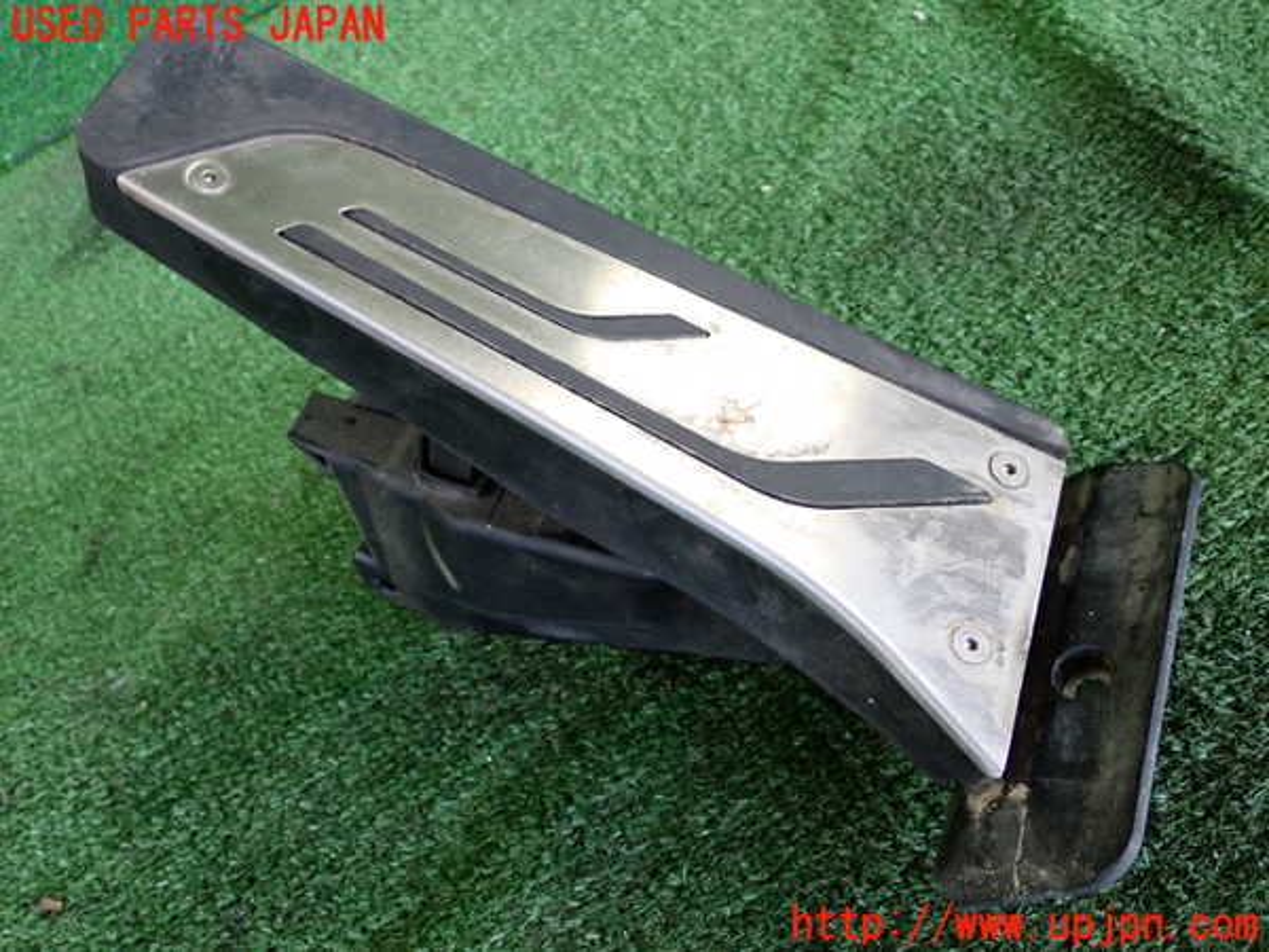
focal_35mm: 41
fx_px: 1503
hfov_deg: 45.8
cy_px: 476
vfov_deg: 35.1
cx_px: 634
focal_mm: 7.31
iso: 1000
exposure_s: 1/125
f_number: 2.8
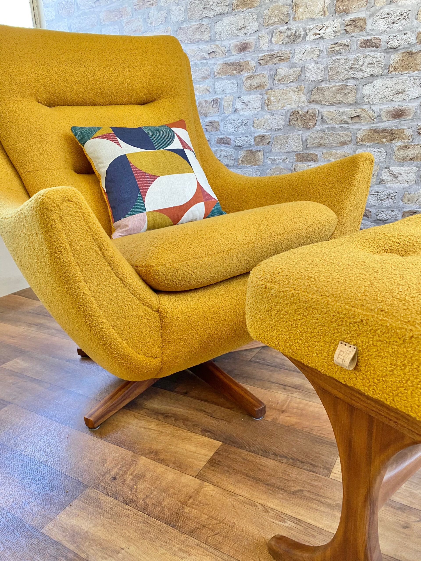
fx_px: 422
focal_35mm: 26
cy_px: 280
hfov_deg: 53.1
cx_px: 210
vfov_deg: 67.3
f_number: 1.8
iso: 125
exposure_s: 1/94
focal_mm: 4.25
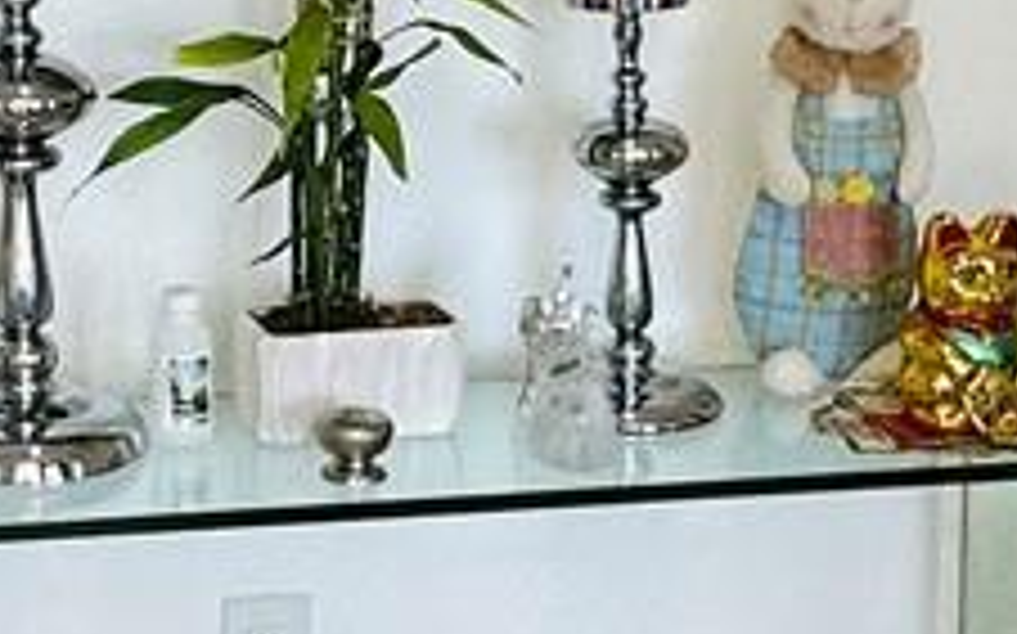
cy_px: -85
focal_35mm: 105
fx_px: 2909
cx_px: 108
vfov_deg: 12.2
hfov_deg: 19.5
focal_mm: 2.22
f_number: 2.2
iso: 125
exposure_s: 1/120
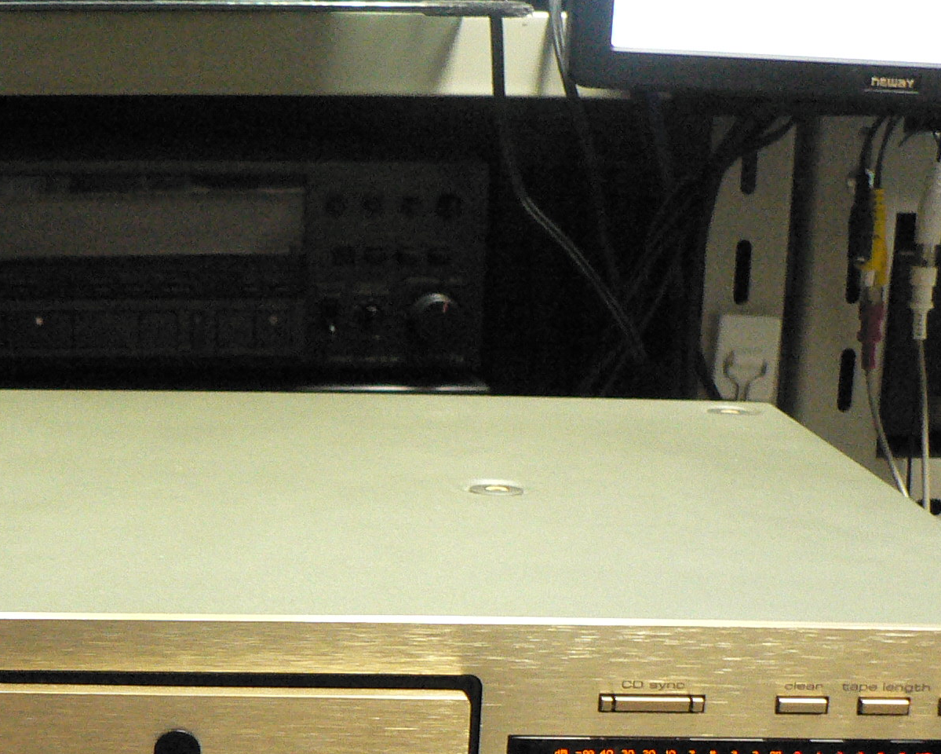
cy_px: 719
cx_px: 165
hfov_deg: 24.9
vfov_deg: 19.9
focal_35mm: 75
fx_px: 2089
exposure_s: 1/13
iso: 400
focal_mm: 6
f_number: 2.8
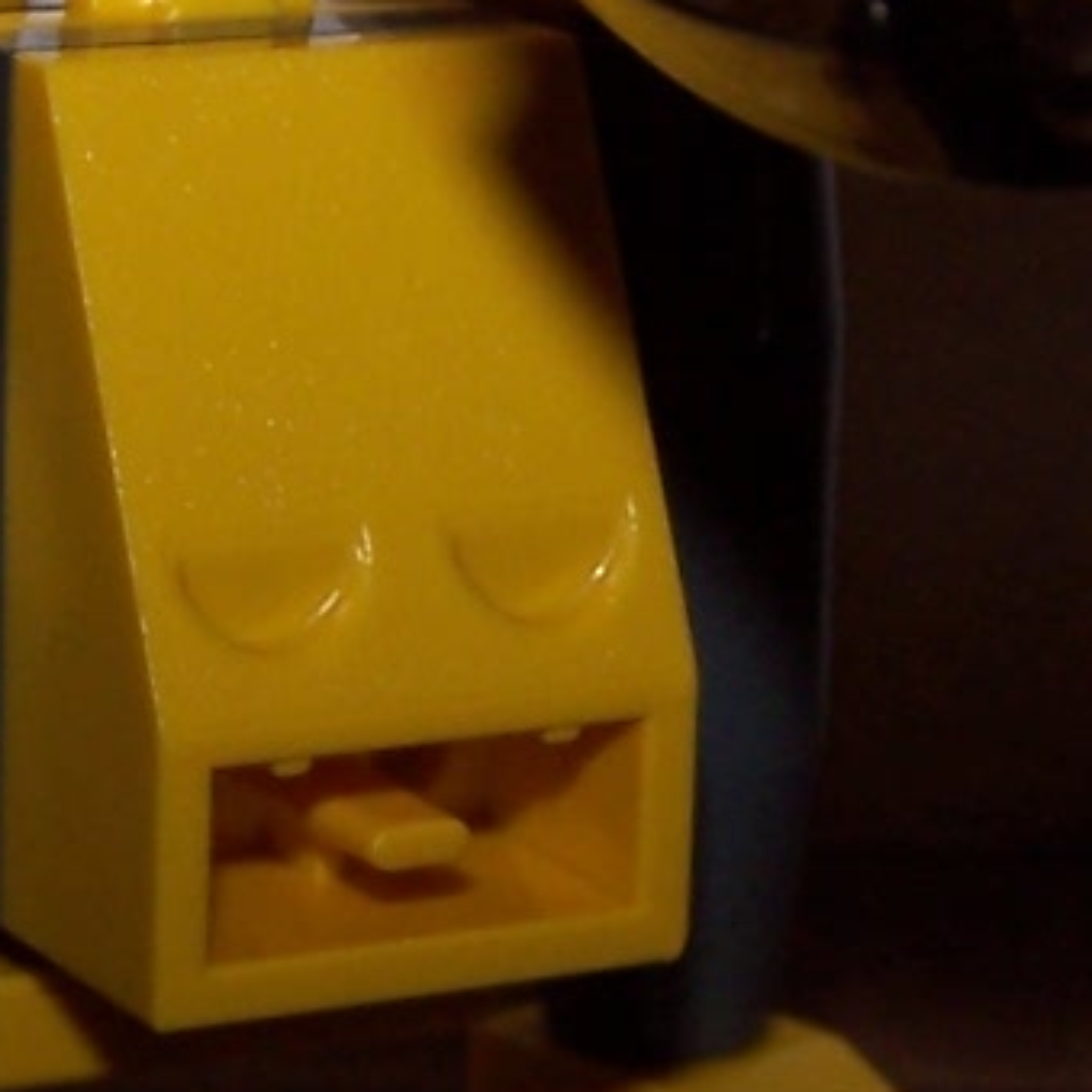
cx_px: 615
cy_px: 267
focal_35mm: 164
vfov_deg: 10.6
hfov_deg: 10.7
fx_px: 5853
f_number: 2.8
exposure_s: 1/60
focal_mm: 6.3
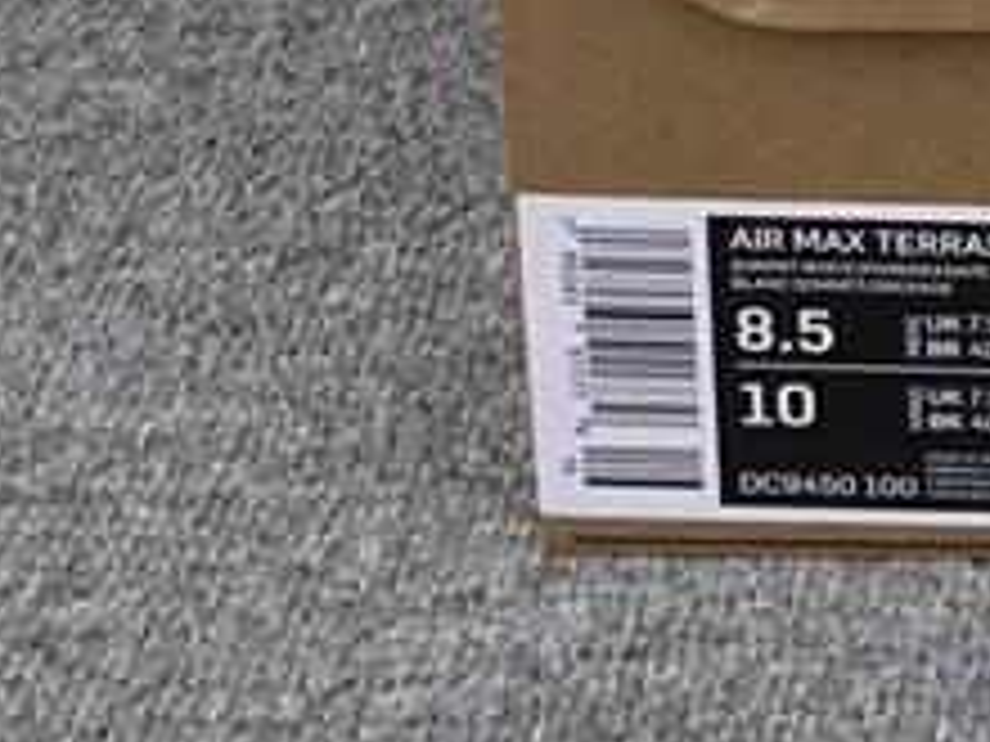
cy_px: -681
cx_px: 1521
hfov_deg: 14.4
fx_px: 3632
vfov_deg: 10.8
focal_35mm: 127
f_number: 2.4
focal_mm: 3.3
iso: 25
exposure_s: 1/291
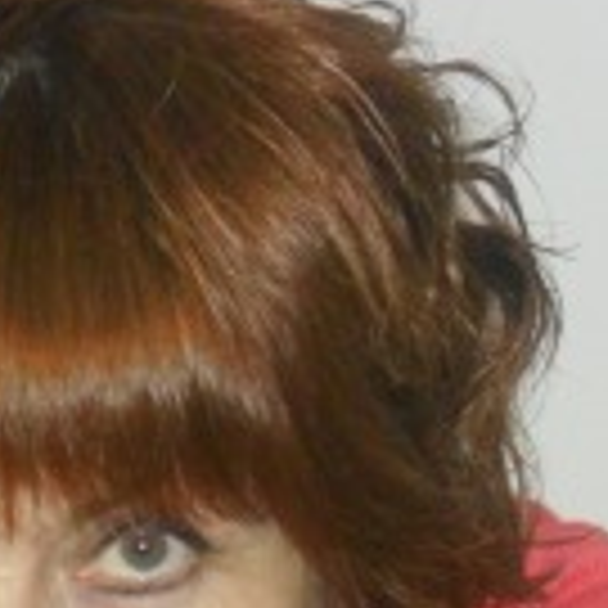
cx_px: 41
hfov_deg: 5.7
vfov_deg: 5.7
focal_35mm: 306
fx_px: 6081
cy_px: 608
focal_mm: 21
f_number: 5.4
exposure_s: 1/60
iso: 400
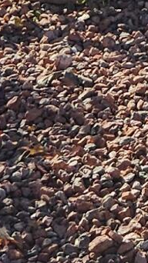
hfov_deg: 5.3
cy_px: -482
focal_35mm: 220
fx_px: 1537
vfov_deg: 8.5
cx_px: 371
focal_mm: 5.4
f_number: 1.8
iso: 32
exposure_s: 1/1610
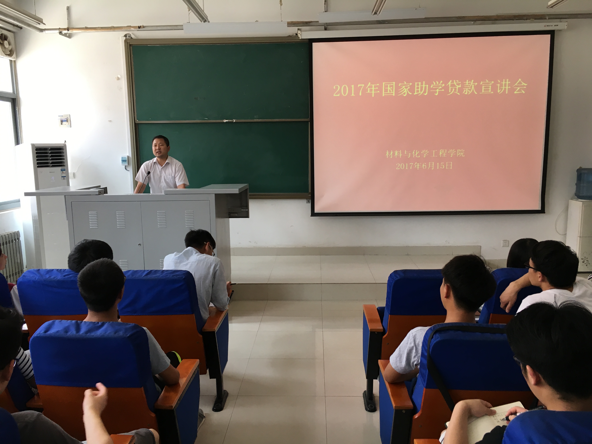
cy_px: 222
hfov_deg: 61.7
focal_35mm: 29
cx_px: 296
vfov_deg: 48.2
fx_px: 496
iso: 25
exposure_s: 1/33
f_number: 2.2
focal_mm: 4.15
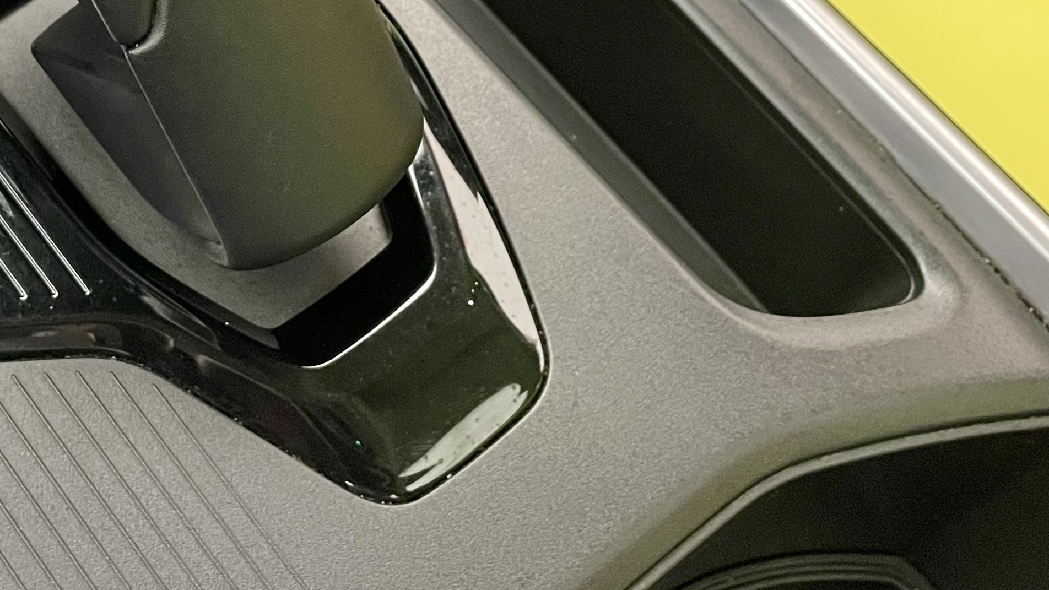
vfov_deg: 19.5
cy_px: 11
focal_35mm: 60
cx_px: 163
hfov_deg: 33.5
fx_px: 1669
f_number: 1.6
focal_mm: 4.2
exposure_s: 1/30
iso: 640
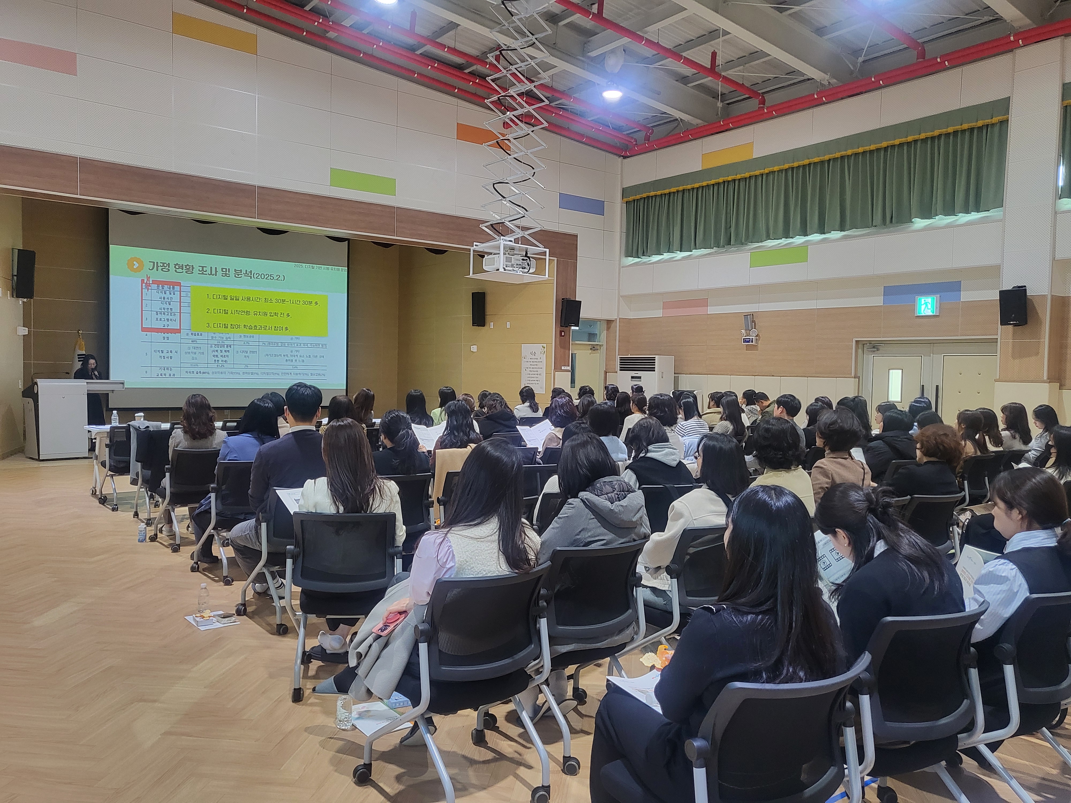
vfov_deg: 53.1
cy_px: 402
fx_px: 804
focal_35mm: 26
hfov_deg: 67.3
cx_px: 536
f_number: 1.8
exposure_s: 1/120
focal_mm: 4.25
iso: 320
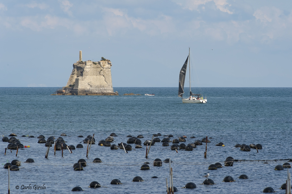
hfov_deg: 6.1
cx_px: 146
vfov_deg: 4.0
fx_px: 2756
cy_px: 97
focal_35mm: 340
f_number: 11
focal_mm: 340
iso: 400
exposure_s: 1/500
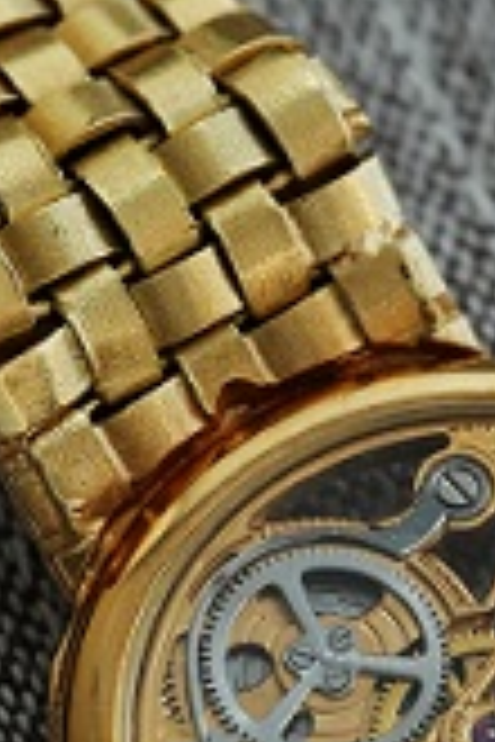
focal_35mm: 379
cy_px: 751
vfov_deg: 5.4
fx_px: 7816
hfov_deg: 3.6
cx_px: 495
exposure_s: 1/250
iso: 2500
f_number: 7.1
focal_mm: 105
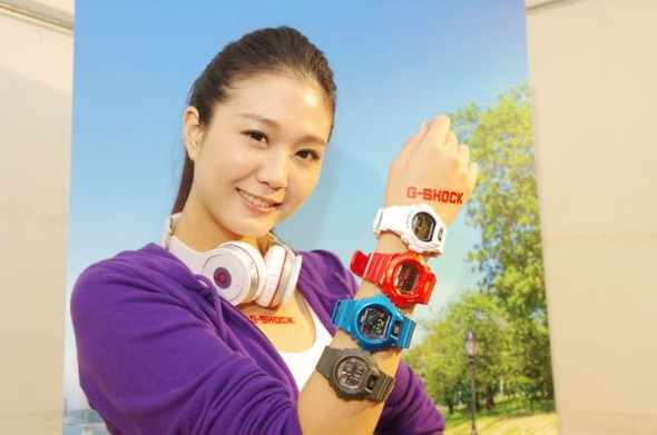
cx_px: 328
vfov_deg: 29.1
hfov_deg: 42.8
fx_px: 838
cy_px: 218
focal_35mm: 46
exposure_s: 1/180
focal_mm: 31
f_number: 5
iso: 800
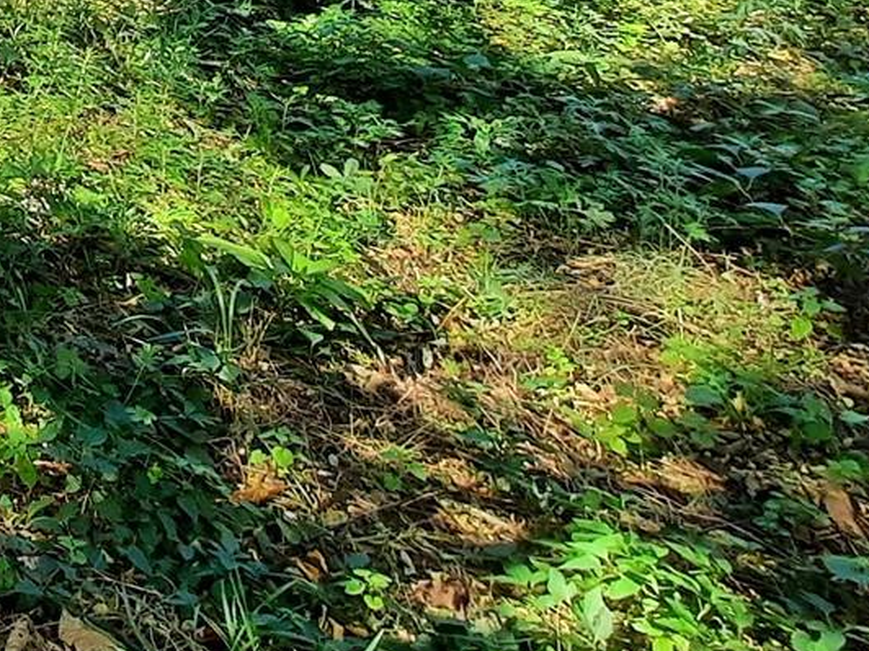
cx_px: -466
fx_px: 1255
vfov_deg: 20.8
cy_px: -503
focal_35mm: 50
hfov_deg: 26.4
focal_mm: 1.74
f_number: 2.2
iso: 40
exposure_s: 1/282
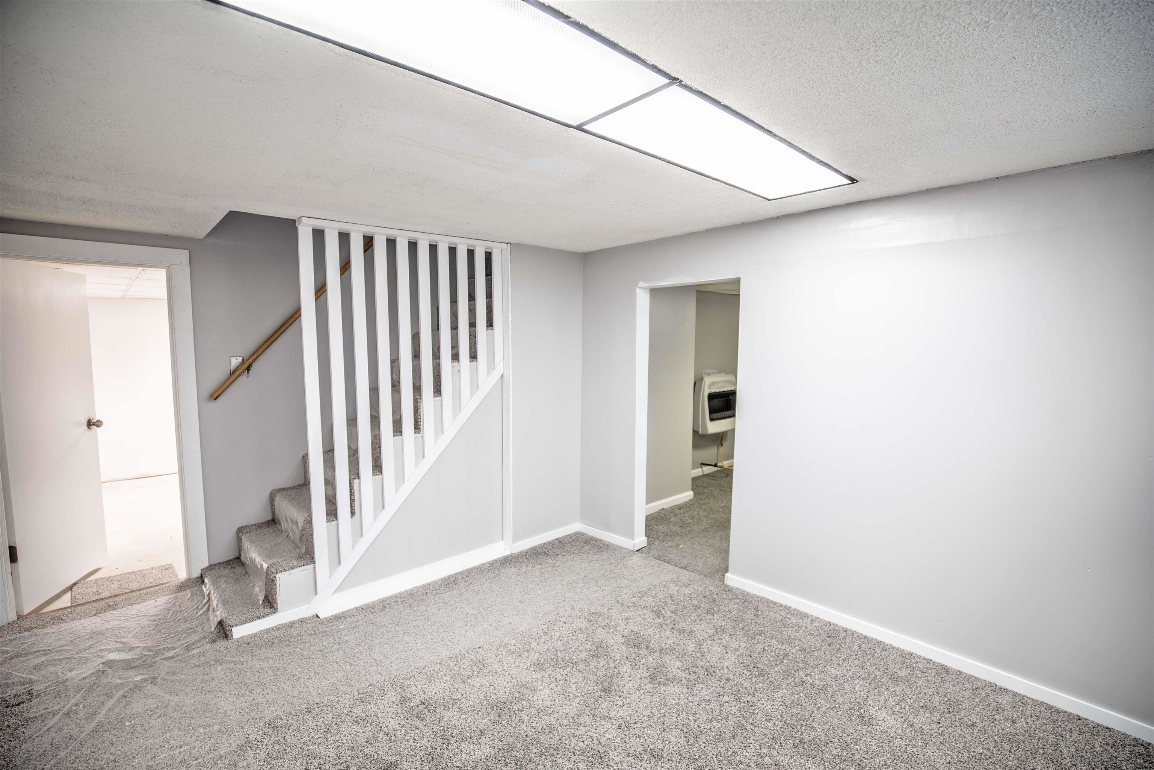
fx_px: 513
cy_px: 385
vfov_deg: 73.7
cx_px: 577
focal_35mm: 16
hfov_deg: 96.7
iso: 100
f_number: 4
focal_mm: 16
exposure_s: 1/1.25
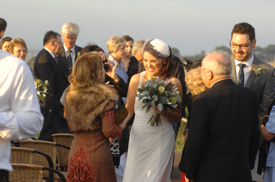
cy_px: 91
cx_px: 138
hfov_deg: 15.9
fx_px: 984
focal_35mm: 129
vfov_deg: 10.6
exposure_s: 1/320
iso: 400
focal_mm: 86
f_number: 5
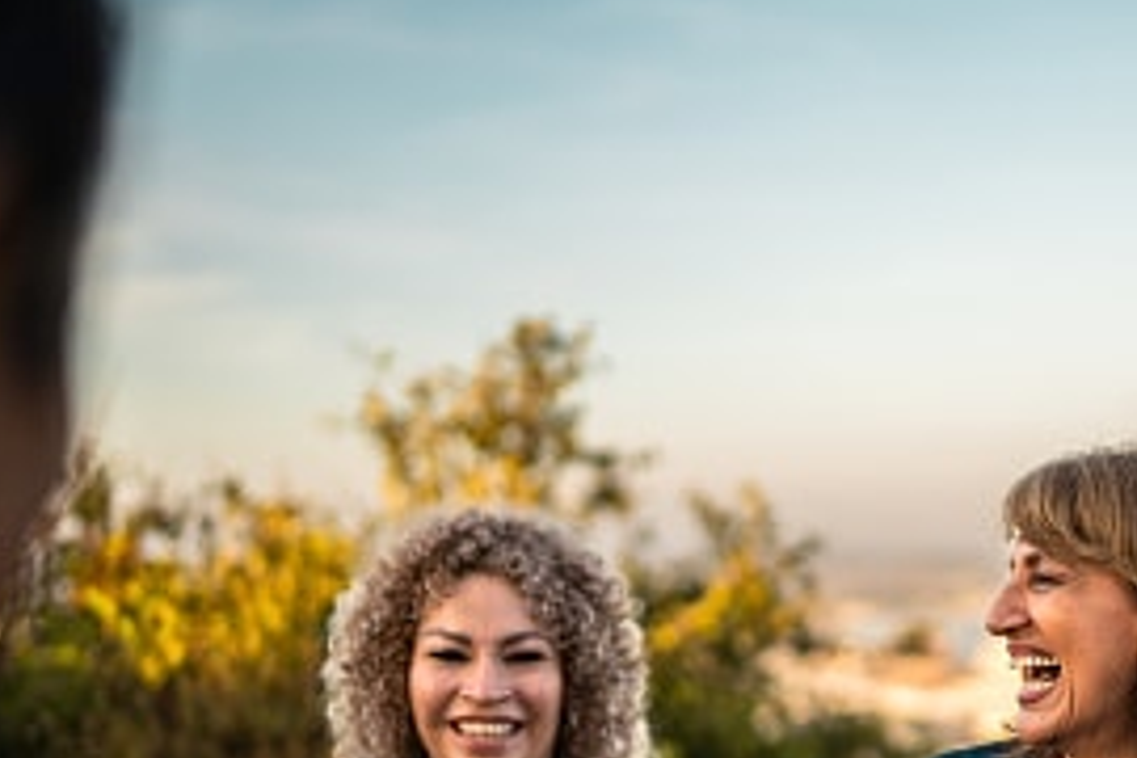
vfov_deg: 20.3
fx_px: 2084
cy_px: 630
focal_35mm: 66
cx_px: 937
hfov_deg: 29.7
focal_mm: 35
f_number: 1.2
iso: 64
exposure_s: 1/1000
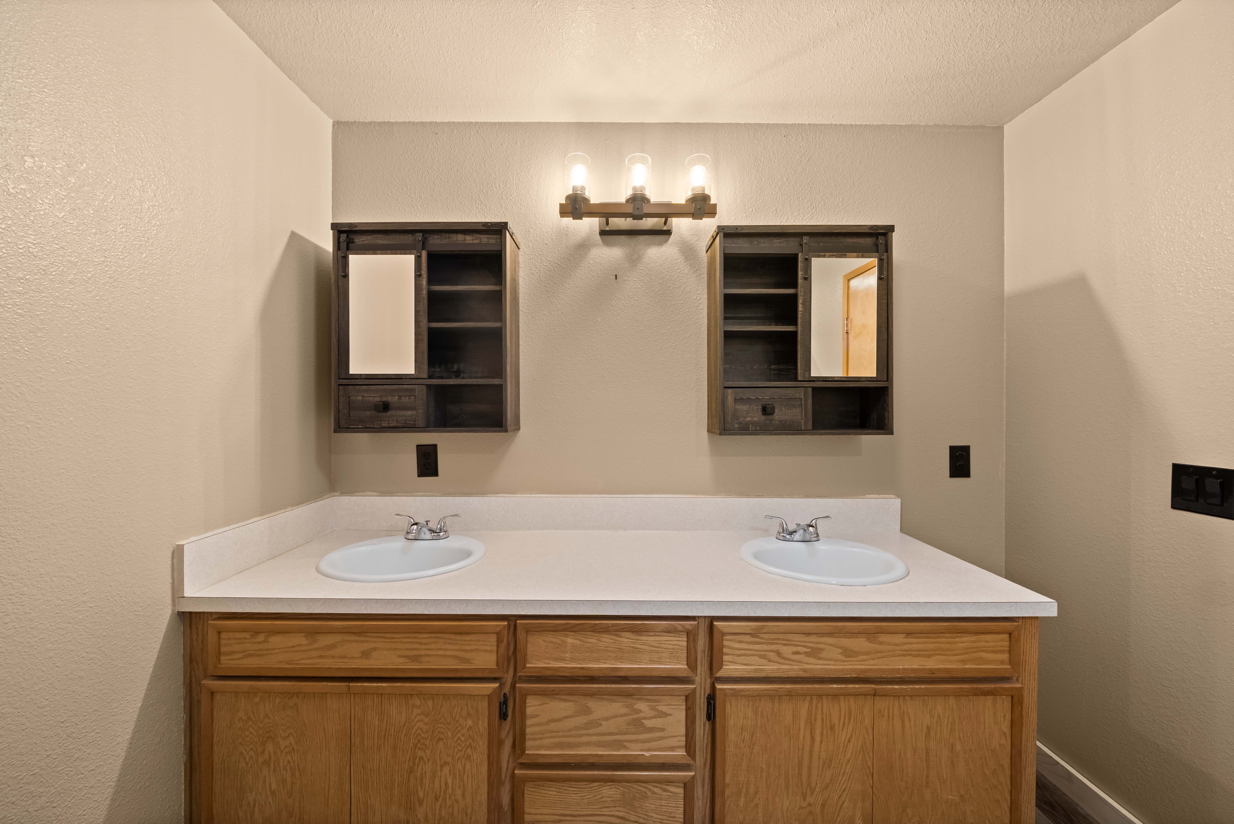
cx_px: 617
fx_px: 412
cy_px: 412
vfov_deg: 90.1
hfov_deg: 112.6
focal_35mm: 12
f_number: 7.1
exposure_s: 1/3
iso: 1000
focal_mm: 12
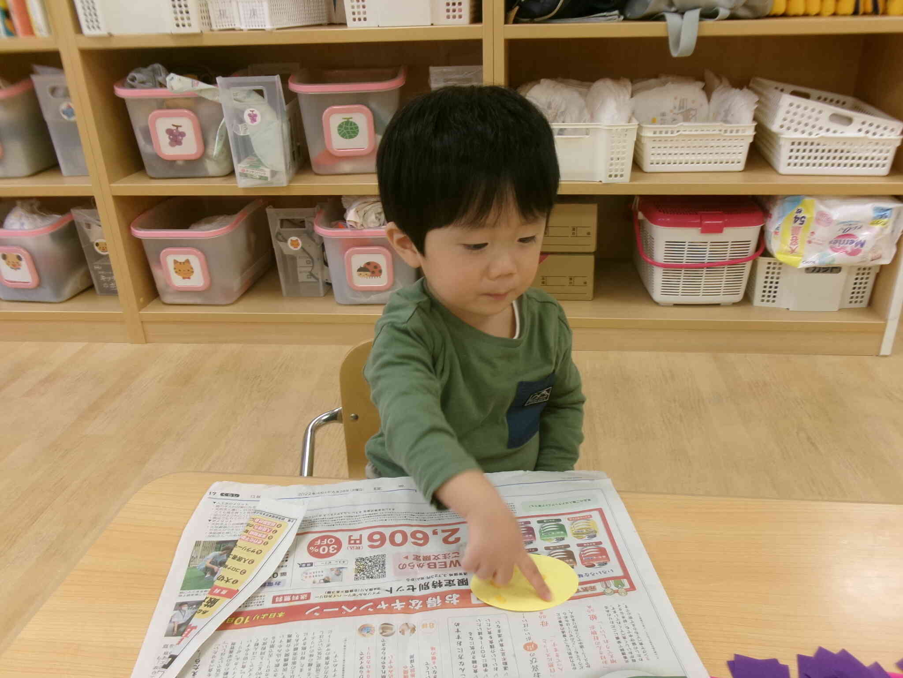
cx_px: 452
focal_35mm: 28
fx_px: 730
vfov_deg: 49.7
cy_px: 339
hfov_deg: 63.4
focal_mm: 5.1
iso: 100
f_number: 3.9
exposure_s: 1/42
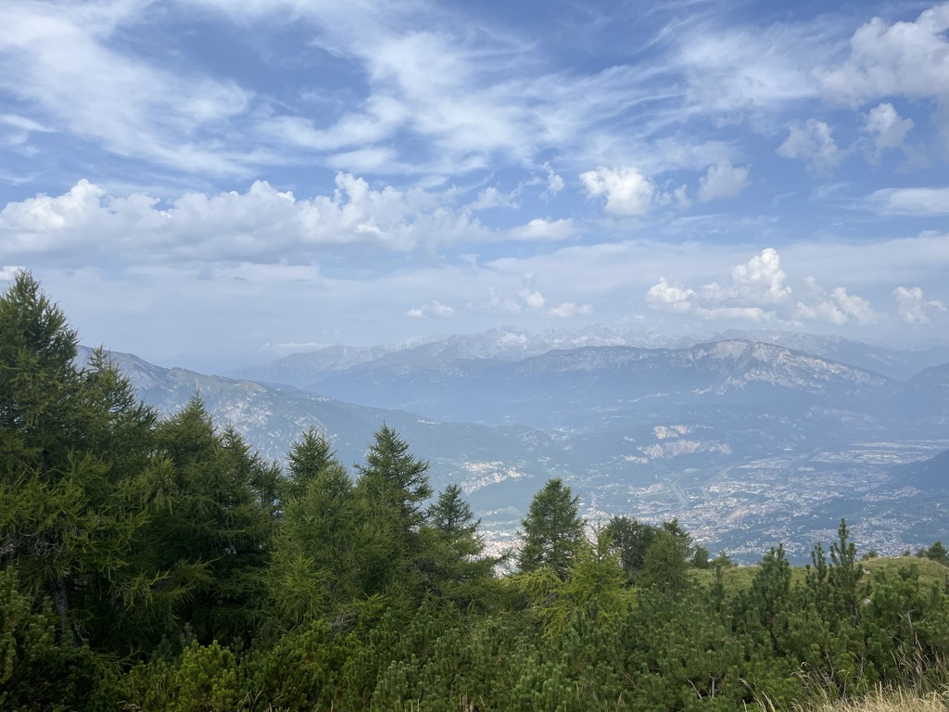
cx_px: 474
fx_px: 713
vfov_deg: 53.1
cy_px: 356
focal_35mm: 26
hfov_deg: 67.3
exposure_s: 1/4484
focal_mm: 5.1
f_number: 1.6
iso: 50
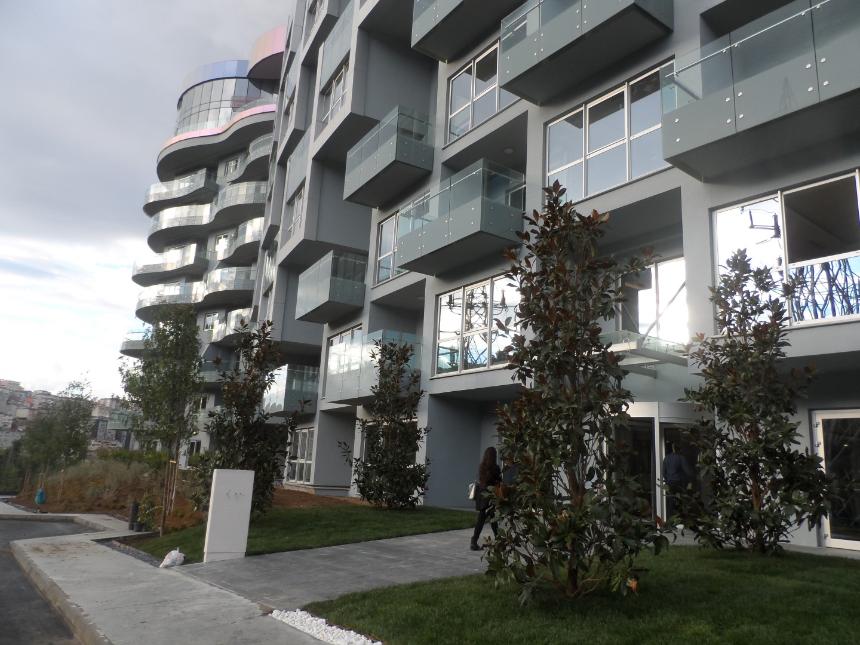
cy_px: 322
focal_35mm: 24
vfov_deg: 56.8
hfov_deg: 71.6
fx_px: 596
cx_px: 430
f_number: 3.2
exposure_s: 1/180
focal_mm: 4
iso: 80
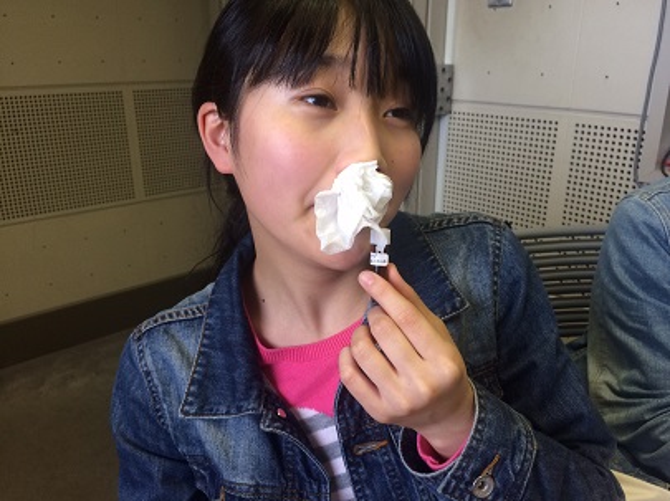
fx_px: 561
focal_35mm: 29
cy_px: 250
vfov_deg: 48.2
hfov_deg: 61.7
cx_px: 335
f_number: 2.2
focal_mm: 4.15
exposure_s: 1/33
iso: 40
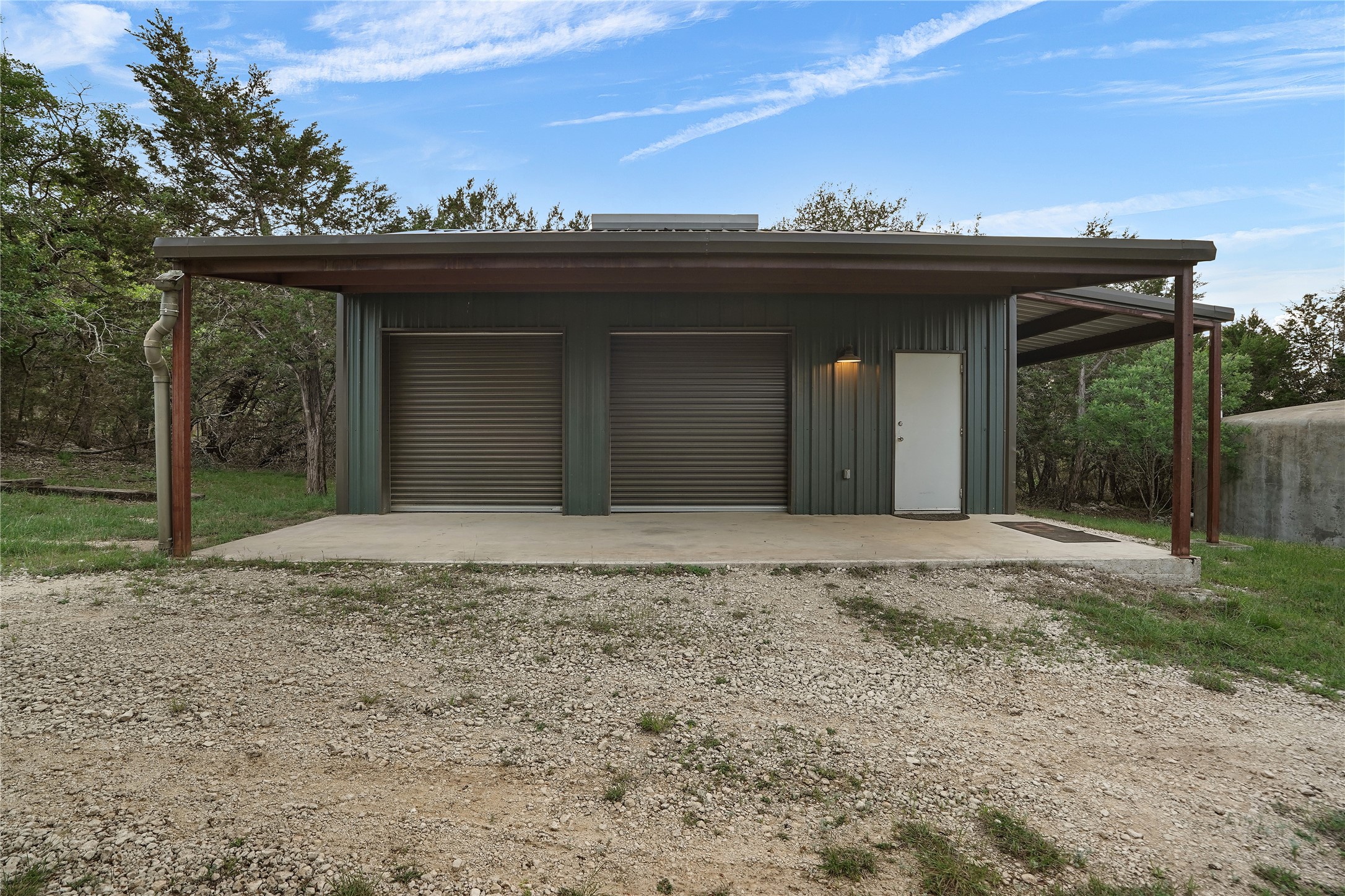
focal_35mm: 16
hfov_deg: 96.7
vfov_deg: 73.7
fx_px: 598
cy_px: 448
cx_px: 672
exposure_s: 1/200
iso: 640
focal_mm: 16
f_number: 5.6
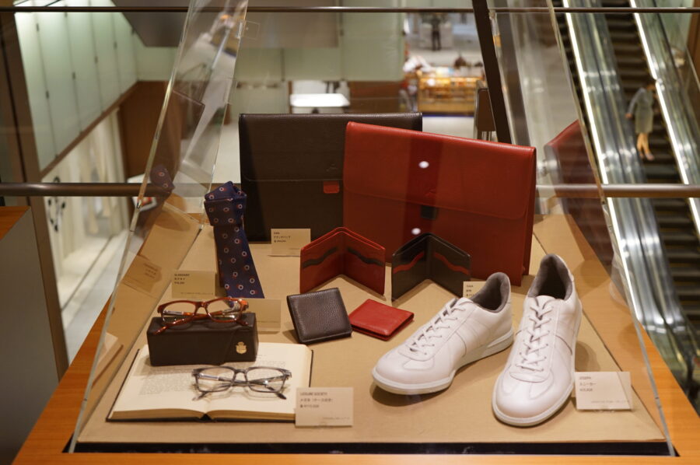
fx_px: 796
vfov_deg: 32.6
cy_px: 232
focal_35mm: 41
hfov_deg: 47.5
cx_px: 350
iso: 1000
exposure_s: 1/60
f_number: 4.5
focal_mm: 41
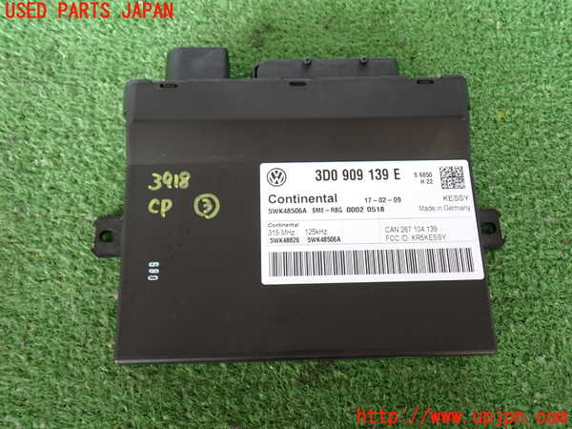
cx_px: 286
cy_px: 214
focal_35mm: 30
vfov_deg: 46.8
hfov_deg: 60.0
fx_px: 496
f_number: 2.3
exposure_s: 1/40
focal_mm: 5.4
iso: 200
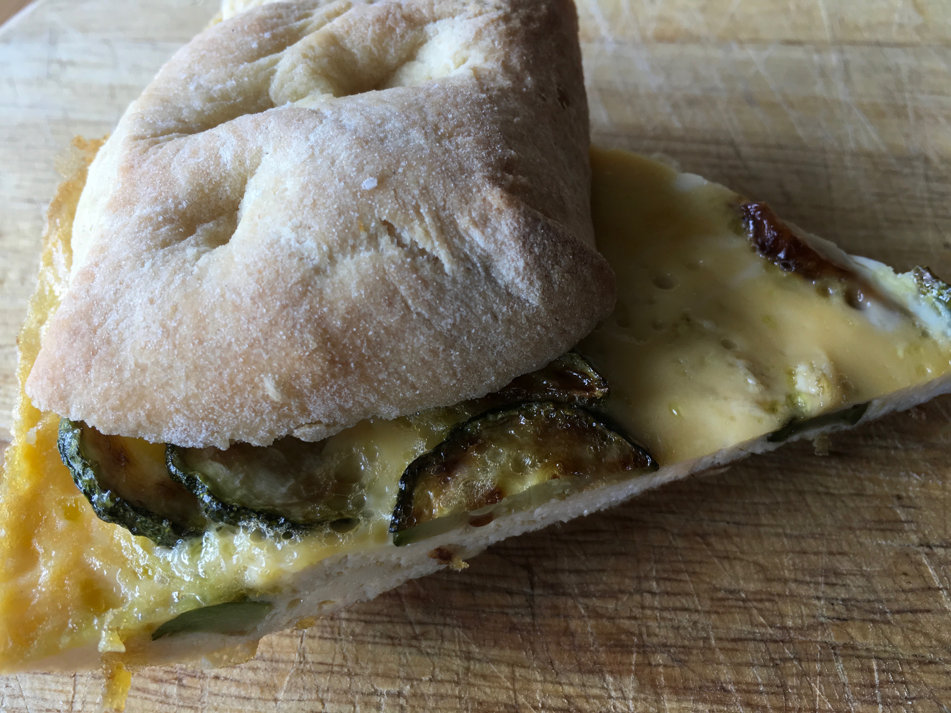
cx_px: 476
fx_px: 797
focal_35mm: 29
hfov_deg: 61.7
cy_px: 356
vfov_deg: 48.2
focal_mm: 4.15
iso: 32
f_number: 2.2
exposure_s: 1/100
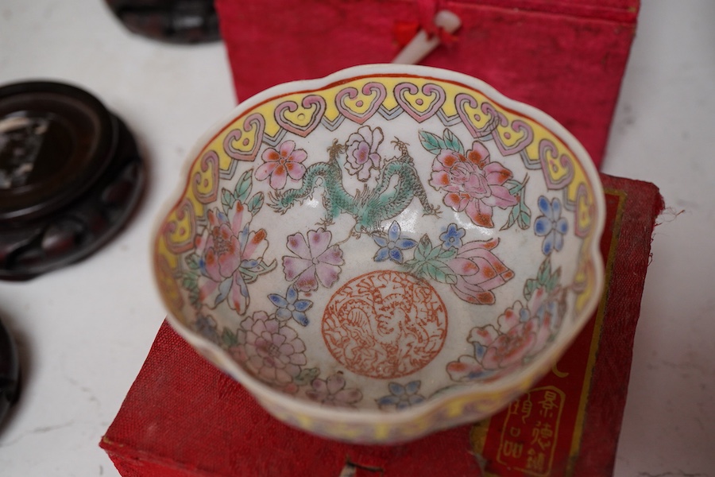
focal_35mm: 45
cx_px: 358
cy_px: 238
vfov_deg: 29.9
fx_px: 894
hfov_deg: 43.6
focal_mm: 30
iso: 1250
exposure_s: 1/125
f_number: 9
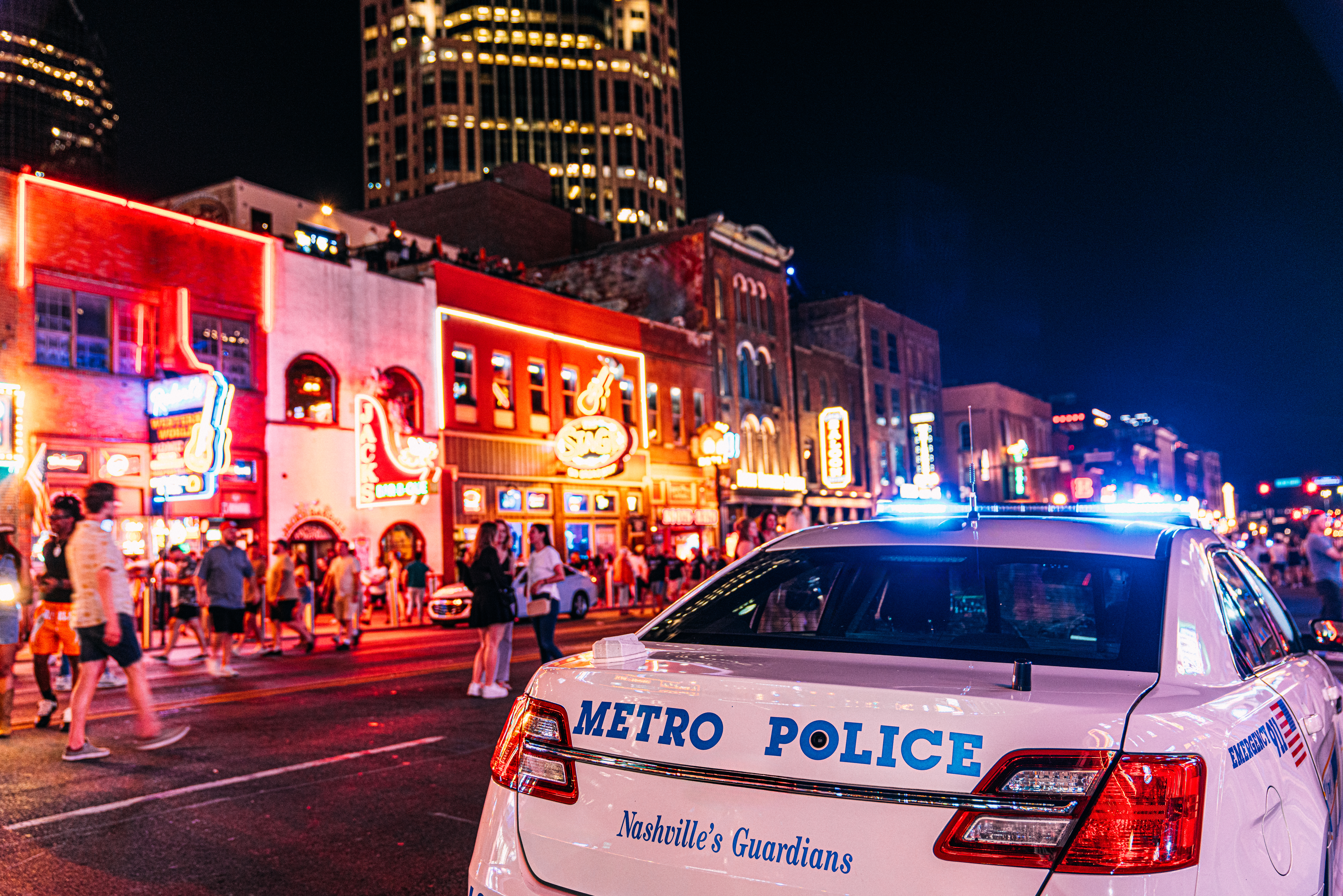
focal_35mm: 31
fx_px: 1156
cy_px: 448
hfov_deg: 60.3
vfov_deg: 42.3
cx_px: 672
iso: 640
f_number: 2.8
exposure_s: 1/20
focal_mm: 31
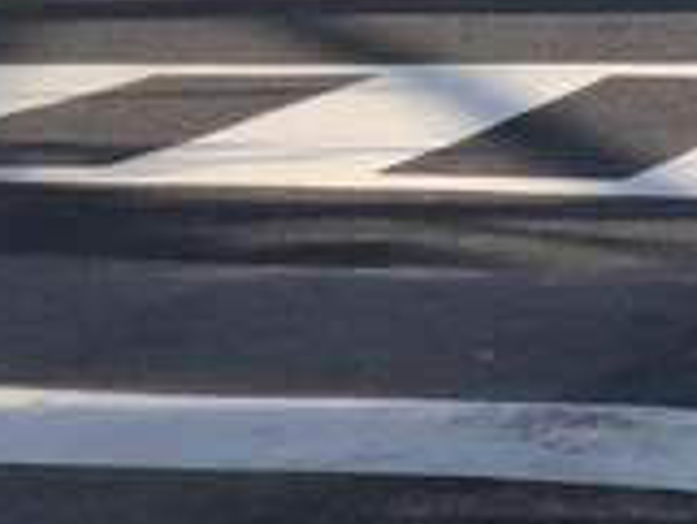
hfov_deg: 7.2
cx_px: 1706
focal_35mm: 258
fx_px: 5199
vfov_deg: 5.6
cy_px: -771
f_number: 2.4
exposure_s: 1/810
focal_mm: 6
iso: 16
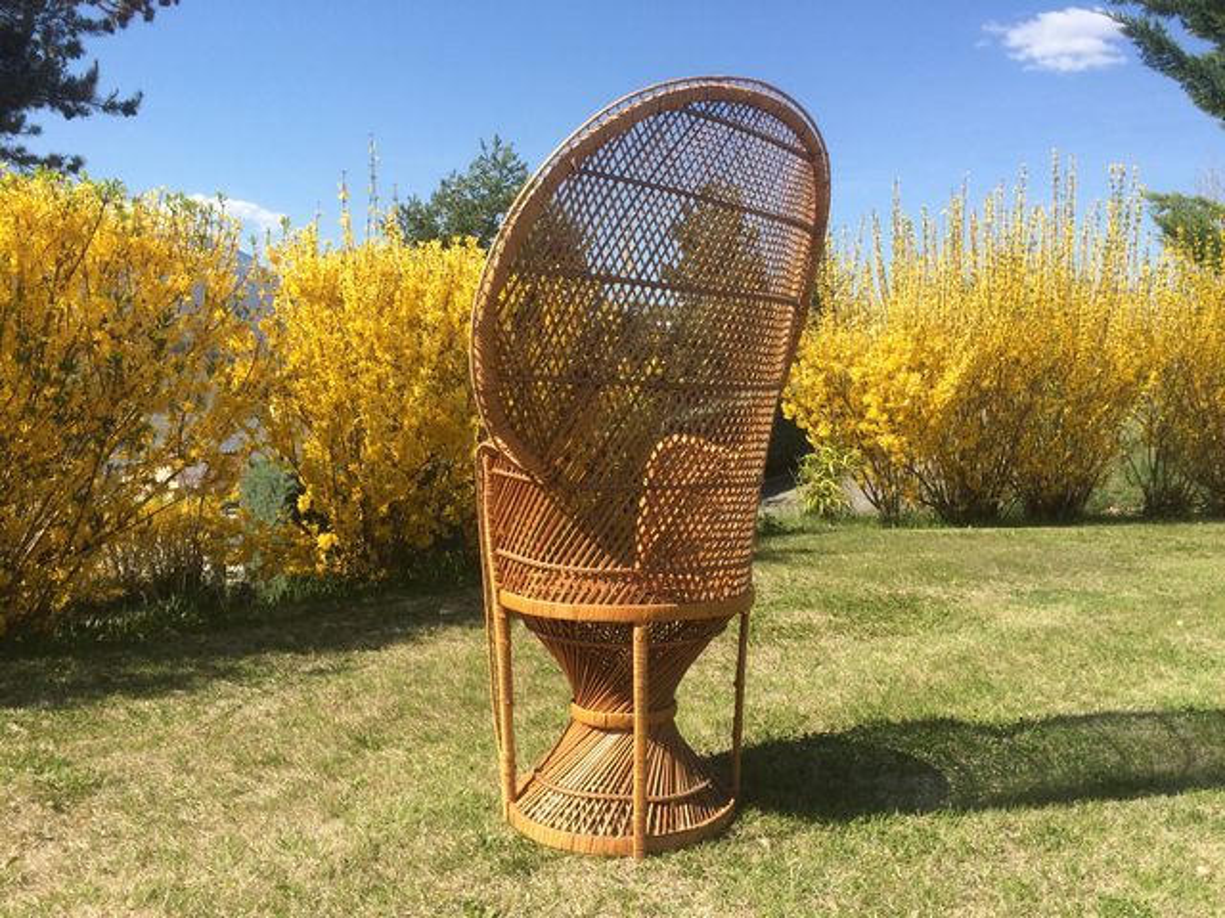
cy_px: 459
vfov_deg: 48.2
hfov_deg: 61.7
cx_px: 612
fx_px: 1026
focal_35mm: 29
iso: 32
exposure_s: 1/1580
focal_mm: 4.15
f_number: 2.2
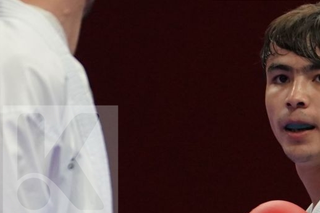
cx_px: 270
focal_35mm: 1460
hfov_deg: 1.4
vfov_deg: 0.9
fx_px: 12973
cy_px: 162
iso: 2500
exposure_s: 1/1000
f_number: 4
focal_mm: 280
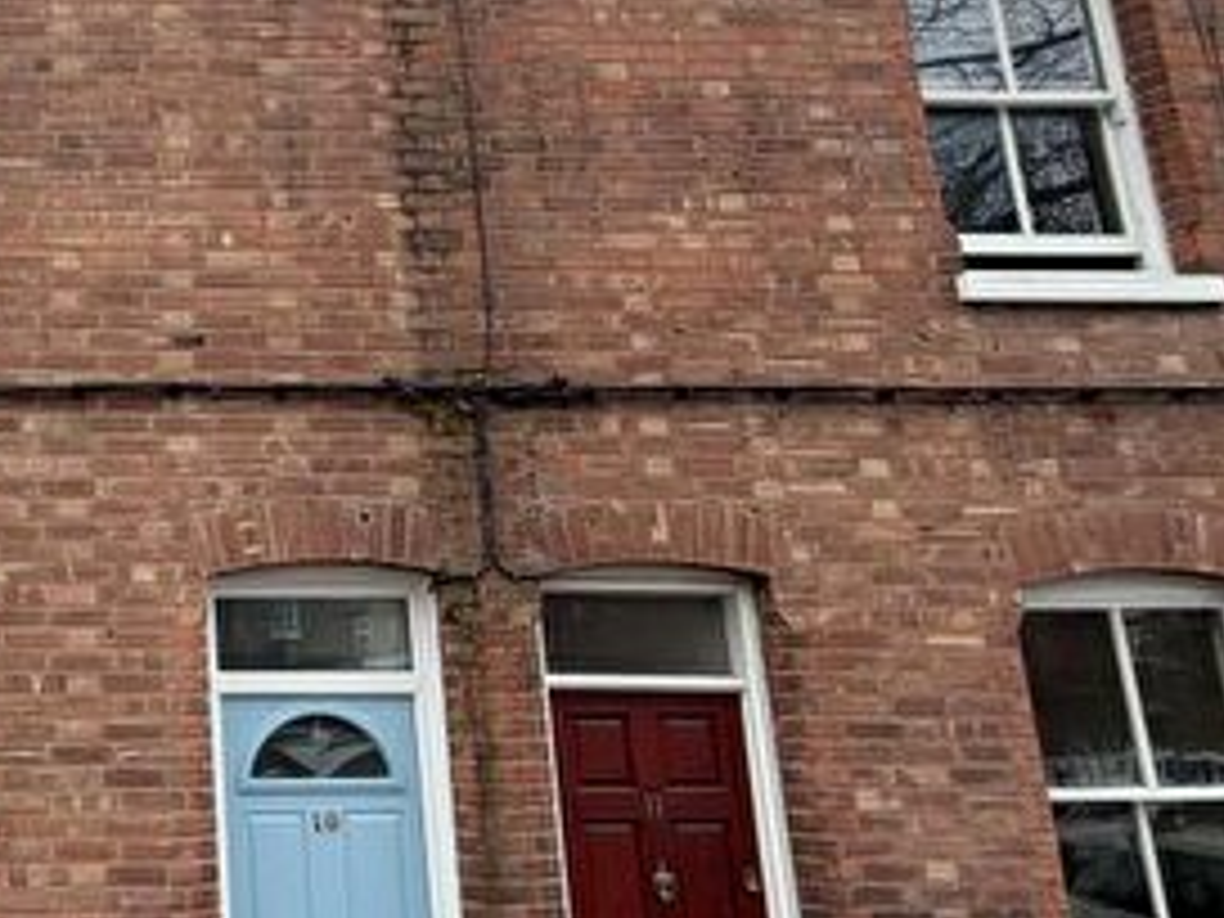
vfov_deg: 39.7
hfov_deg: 43.9
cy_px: 452
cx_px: 0
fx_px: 1273
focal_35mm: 36
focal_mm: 2.22
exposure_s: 1/161
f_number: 2.2
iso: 50
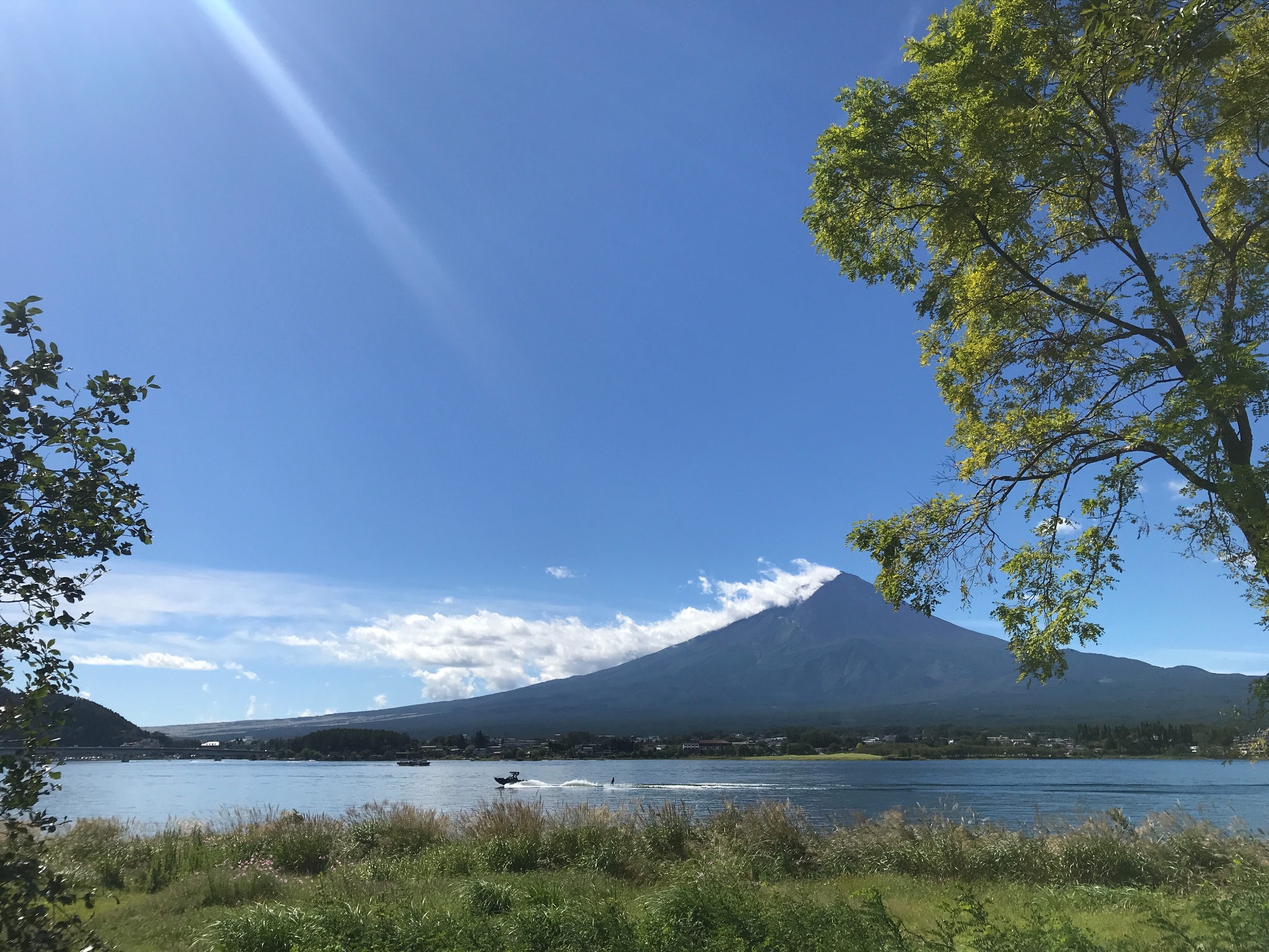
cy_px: 476
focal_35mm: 28
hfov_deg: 63.4
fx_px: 1026
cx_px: 634
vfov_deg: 49.7
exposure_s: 1/4808
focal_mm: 3.99
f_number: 1.8
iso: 20
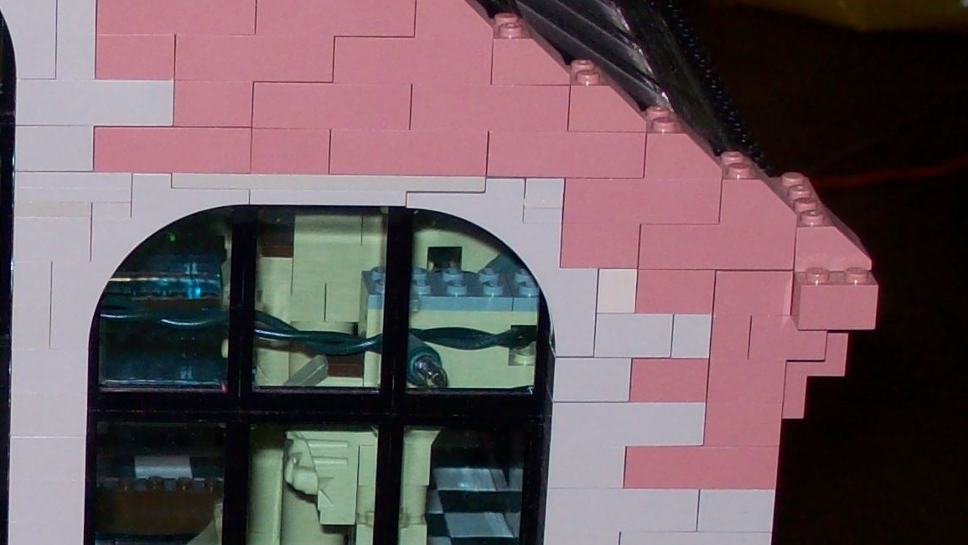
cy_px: 481
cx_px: -191
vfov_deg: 6.4
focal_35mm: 188
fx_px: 4826
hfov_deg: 11.2
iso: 80
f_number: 3.8
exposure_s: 1/97.2
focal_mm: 11.6
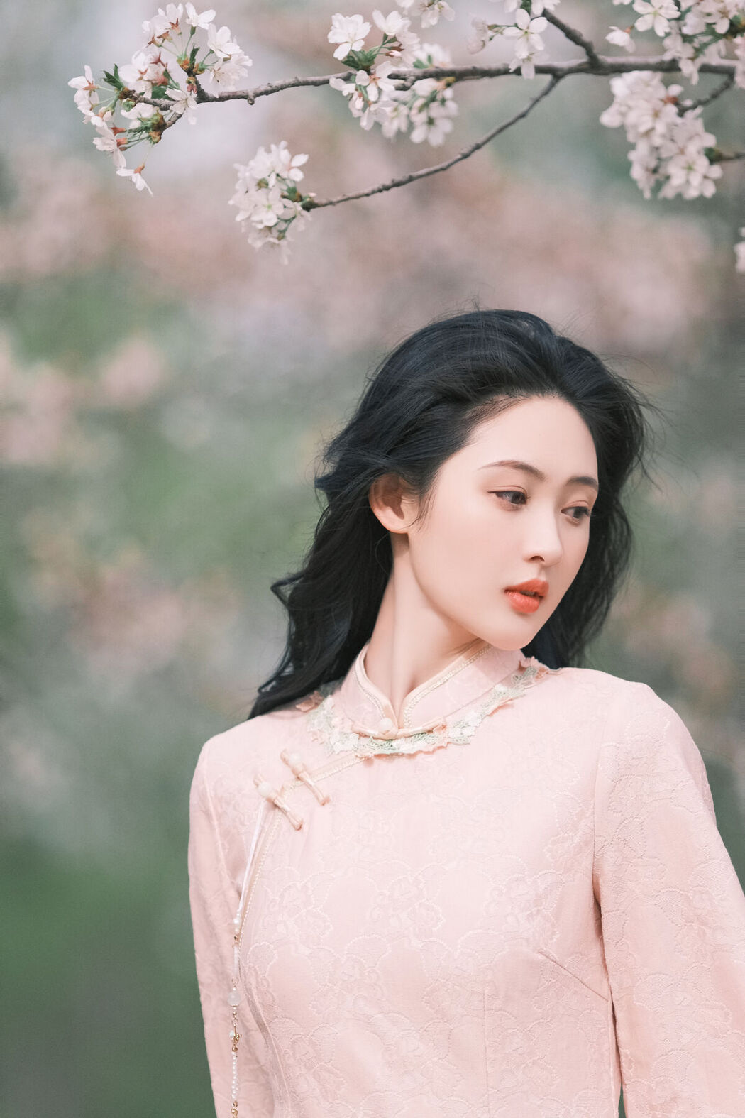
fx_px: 6301
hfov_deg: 6.8
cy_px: 559
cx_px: 372
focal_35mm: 203
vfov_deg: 10.1
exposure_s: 1/23000
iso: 2000
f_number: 2
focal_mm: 135
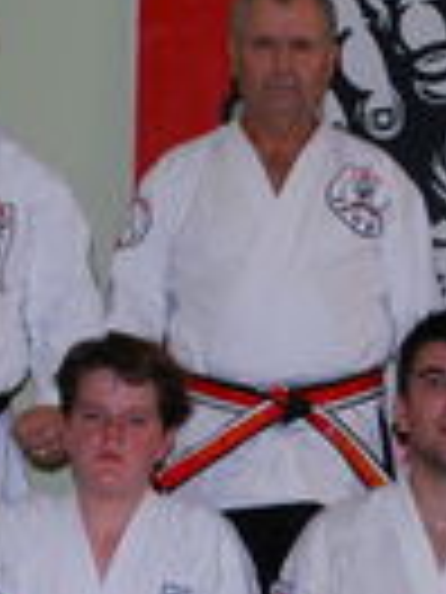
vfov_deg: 13.9
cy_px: 549
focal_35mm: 140
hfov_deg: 10.5
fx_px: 2405
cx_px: 396
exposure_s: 1/60
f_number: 3.8
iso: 200
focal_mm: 20
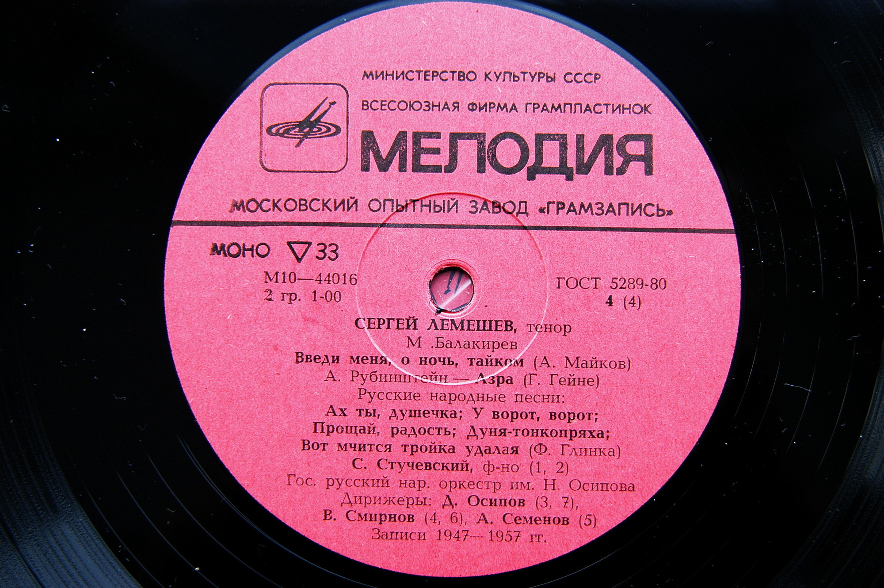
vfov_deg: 25.7
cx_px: 442
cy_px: 294
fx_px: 1288
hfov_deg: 37.9
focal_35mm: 52
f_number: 4
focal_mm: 35
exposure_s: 1/60
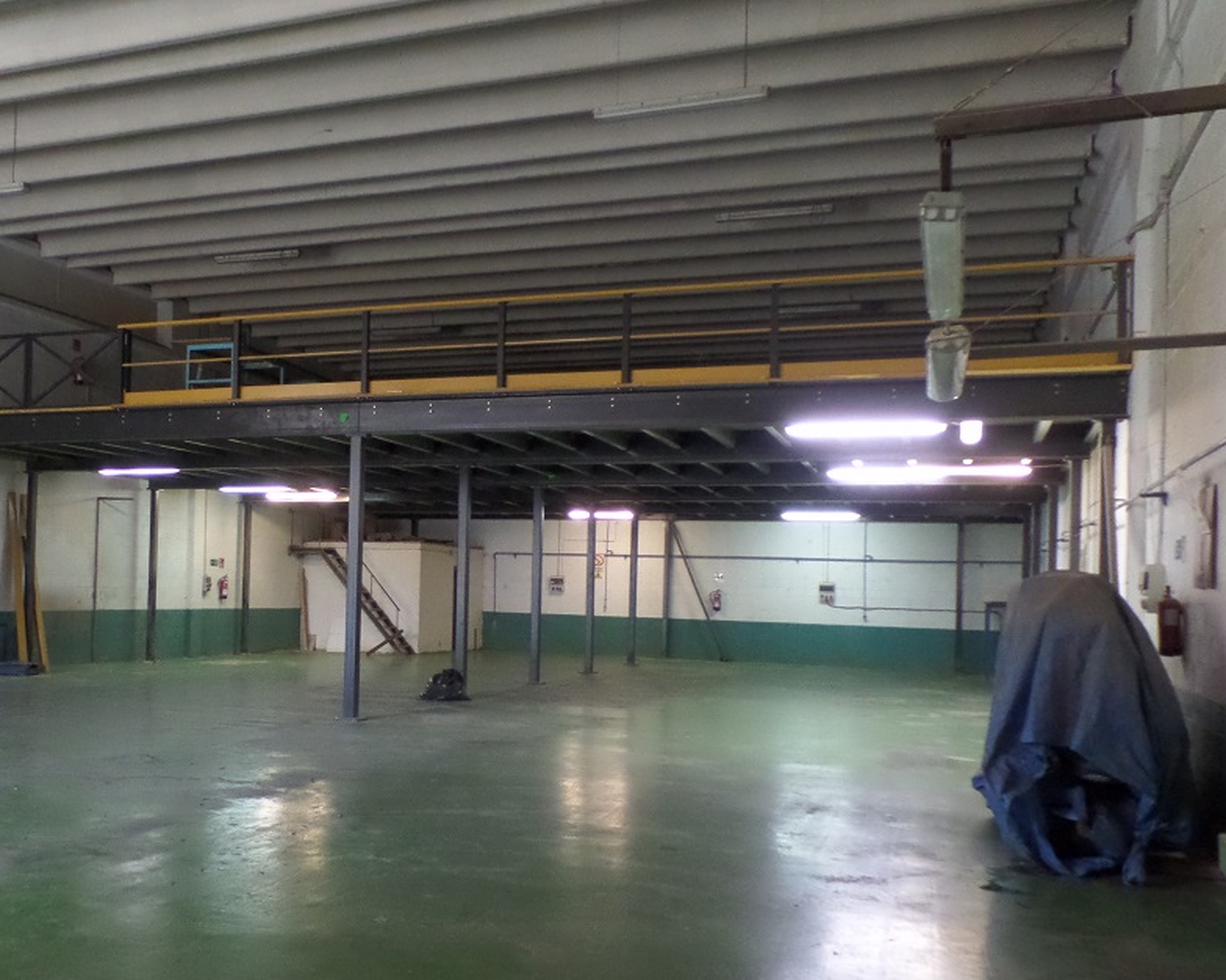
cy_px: 542
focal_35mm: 33
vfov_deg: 44.5
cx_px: 396
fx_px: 1197
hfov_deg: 53.0
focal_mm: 4.1
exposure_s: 1/30
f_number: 2.8
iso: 640
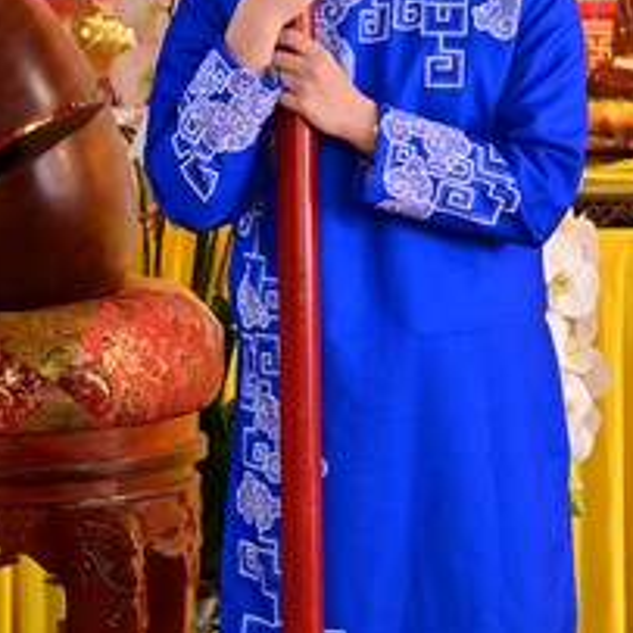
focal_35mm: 250
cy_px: 118
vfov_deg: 7.0
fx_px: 5172
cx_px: 0
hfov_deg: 7.0
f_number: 5
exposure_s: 1/60
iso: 1000
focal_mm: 92
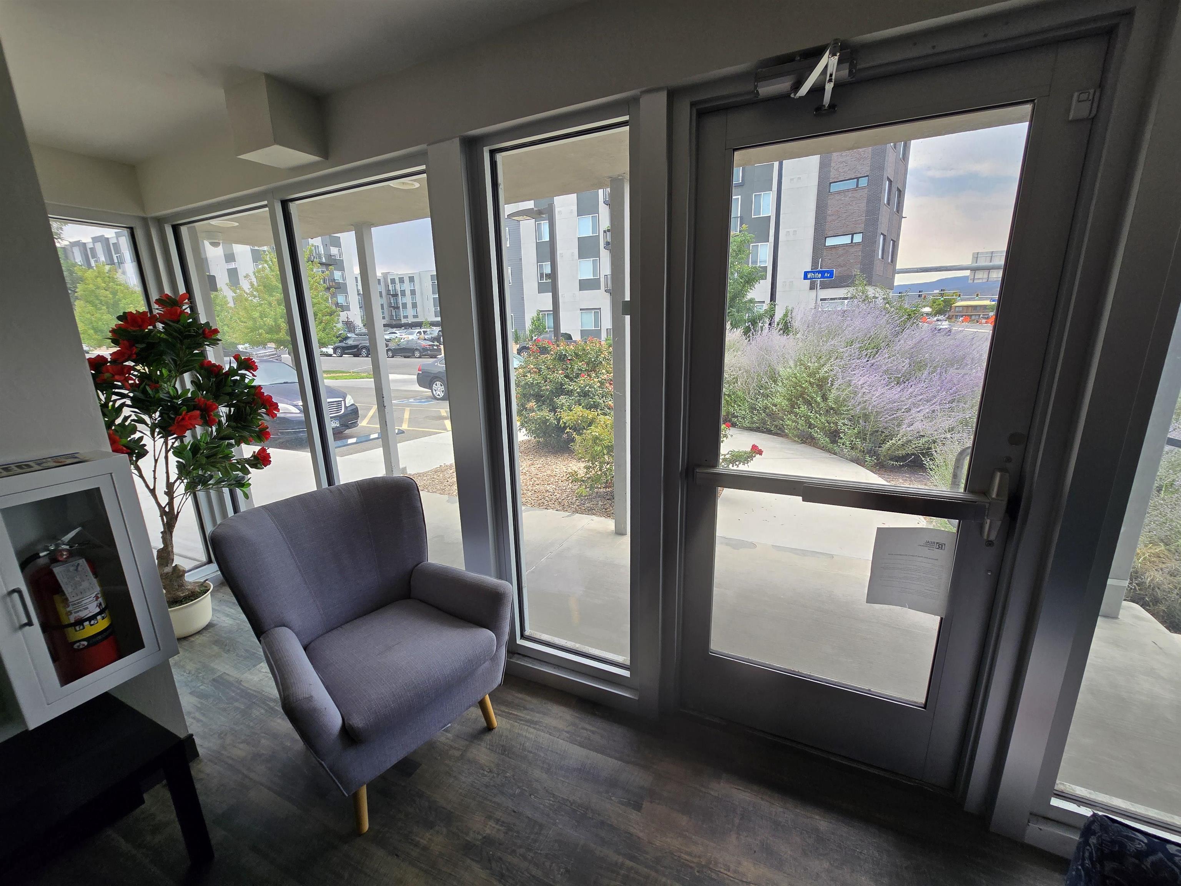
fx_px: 444
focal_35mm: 13
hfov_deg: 106.2
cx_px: 590
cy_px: 443
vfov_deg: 89.9
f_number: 2.2
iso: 50
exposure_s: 1/251
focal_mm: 2.2
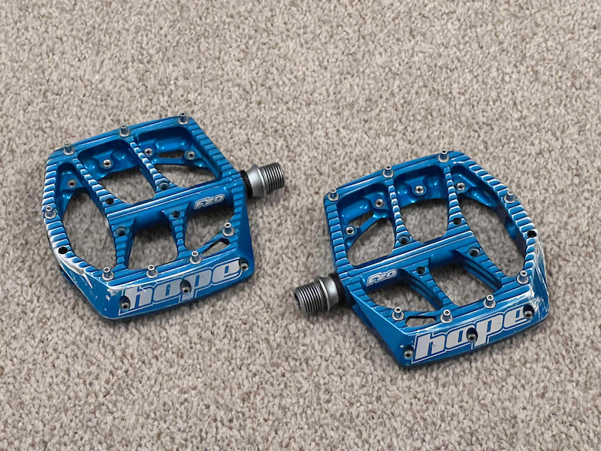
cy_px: 226
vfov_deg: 19.1
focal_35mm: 77
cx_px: 300
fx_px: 1337
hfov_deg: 25.3
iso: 1600
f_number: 2.8
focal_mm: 9
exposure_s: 1/25
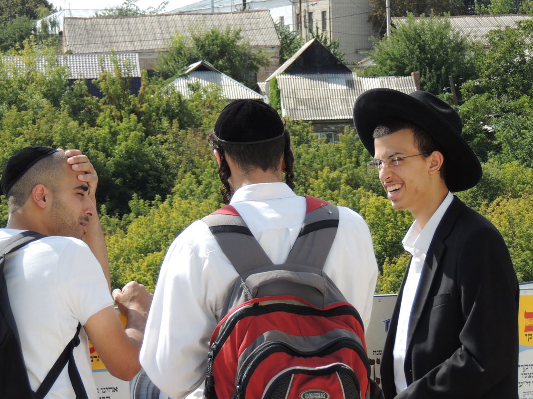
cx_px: 240
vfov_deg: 9.9
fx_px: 2310
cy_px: 160
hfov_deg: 13.2
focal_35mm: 150
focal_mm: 21.4
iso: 100
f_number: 4.2
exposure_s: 1/500
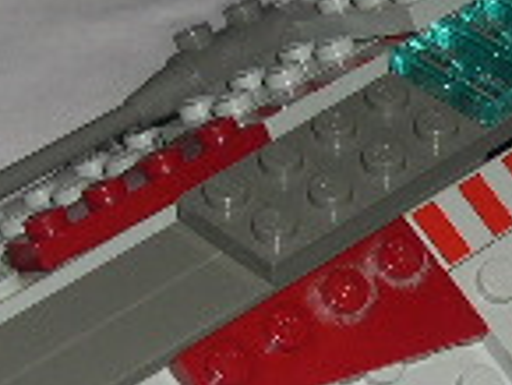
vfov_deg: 8.8
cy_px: 247
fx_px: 2487
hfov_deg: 11.7
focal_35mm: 168
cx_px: 420
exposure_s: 1/60
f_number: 7.6
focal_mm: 8
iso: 100
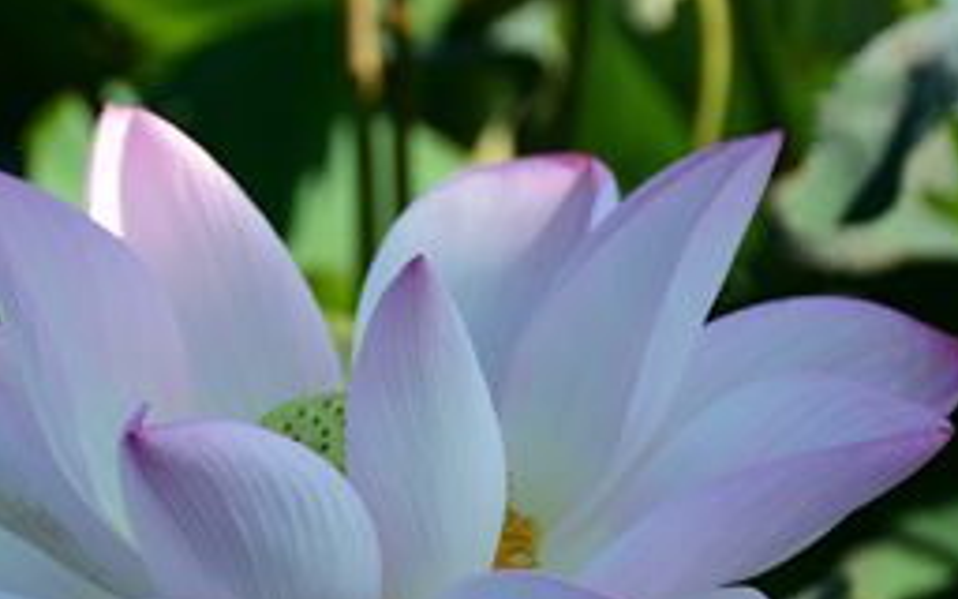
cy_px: 468
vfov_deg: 7.1
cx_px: 210
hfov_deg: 11.3
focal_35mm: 185
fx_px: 4830
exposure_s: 1/400
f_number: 5.6
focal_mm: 62
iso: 100
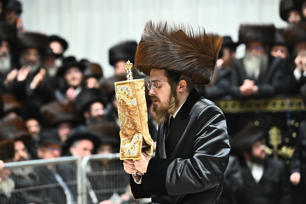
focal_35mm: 160
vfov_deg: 8.6
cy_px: 102
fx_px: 1359
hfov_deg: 12.8
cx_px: 153
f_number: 5
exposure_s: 1/160
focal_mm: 160
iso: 2500
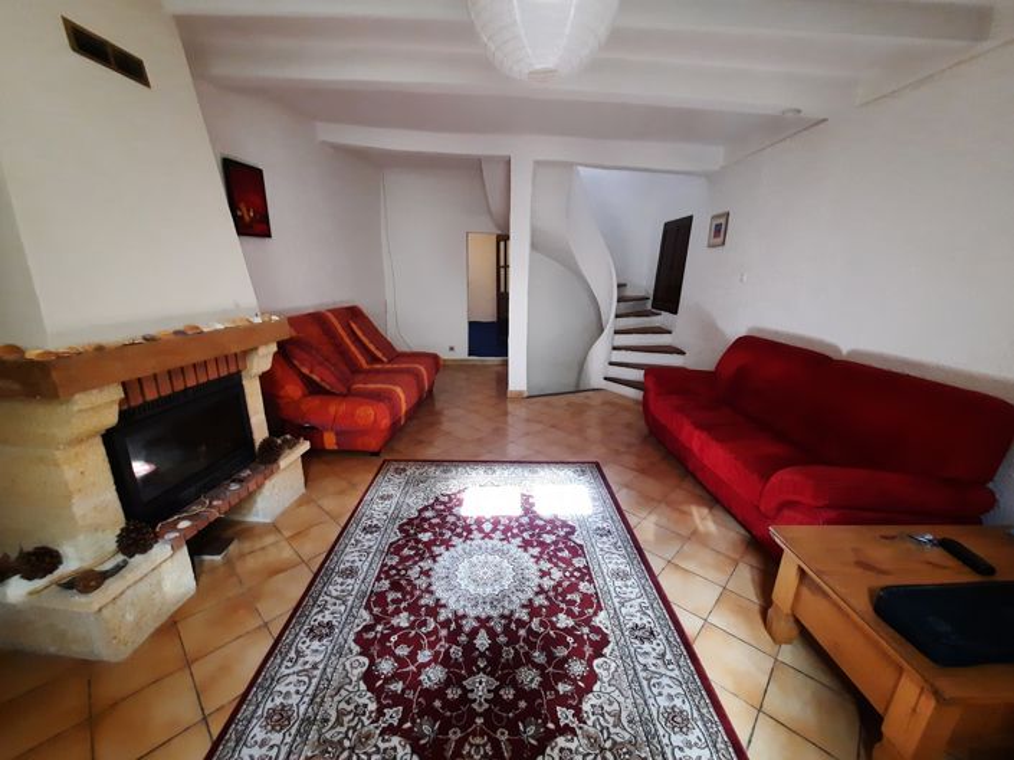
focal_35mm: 13
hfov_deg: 106.2
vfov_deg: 89.9
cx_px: 507
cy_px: 380
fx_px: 381
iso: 200
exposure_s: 1/33
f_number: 2.2
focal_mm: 1.74
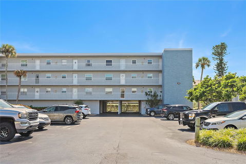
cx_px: 123
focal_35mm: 32
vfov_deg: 41.2
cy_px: 82
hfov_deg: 58.7
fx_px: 219
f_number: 8
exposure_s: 1/1250
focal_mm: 32
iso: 1250
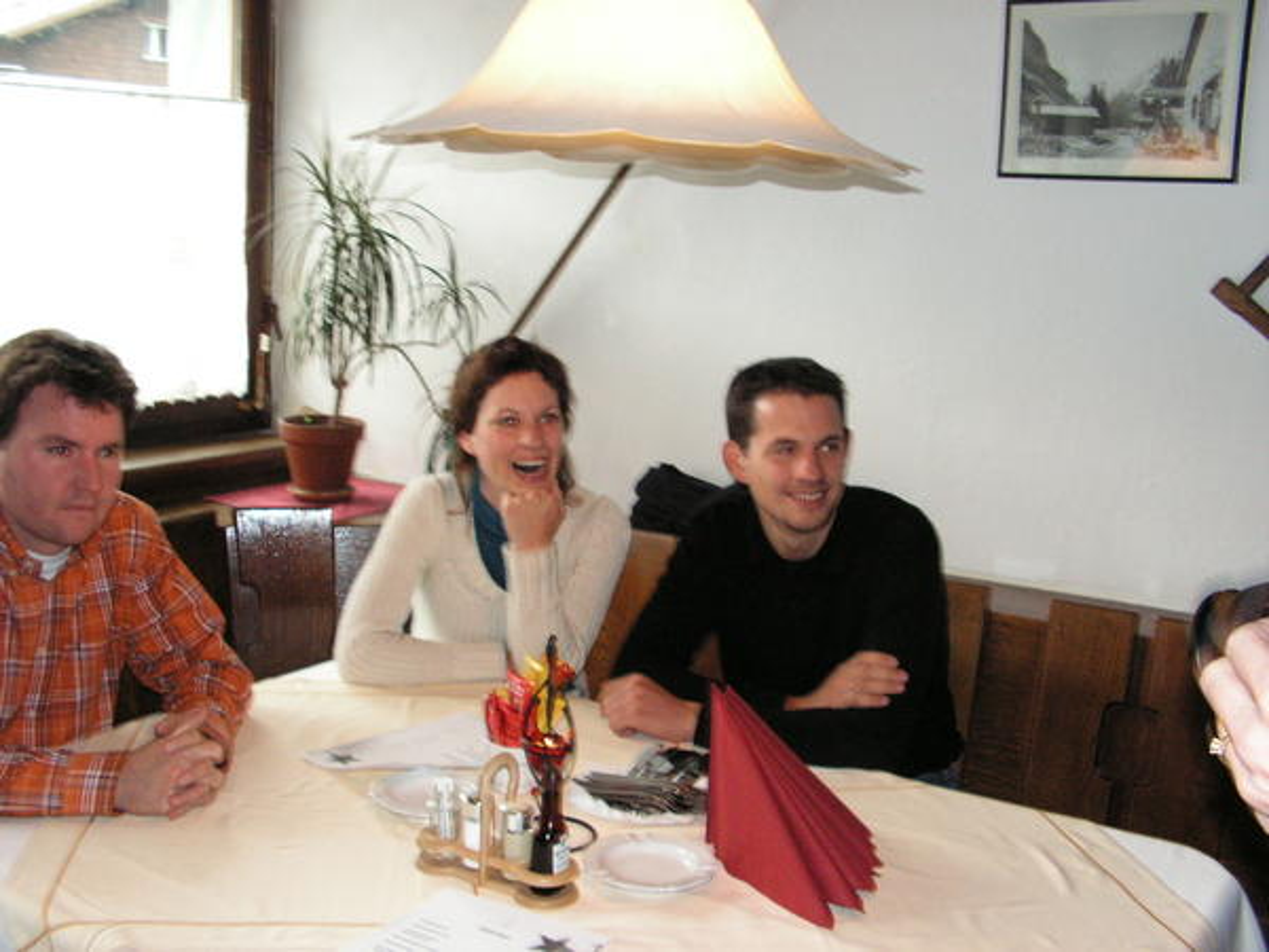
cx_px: 634
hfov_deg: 49.0
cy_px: 476
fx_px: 1393
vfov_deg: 37.7
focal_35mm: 38
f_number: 3.2
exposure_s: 1/40
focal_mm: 6.4
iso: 160
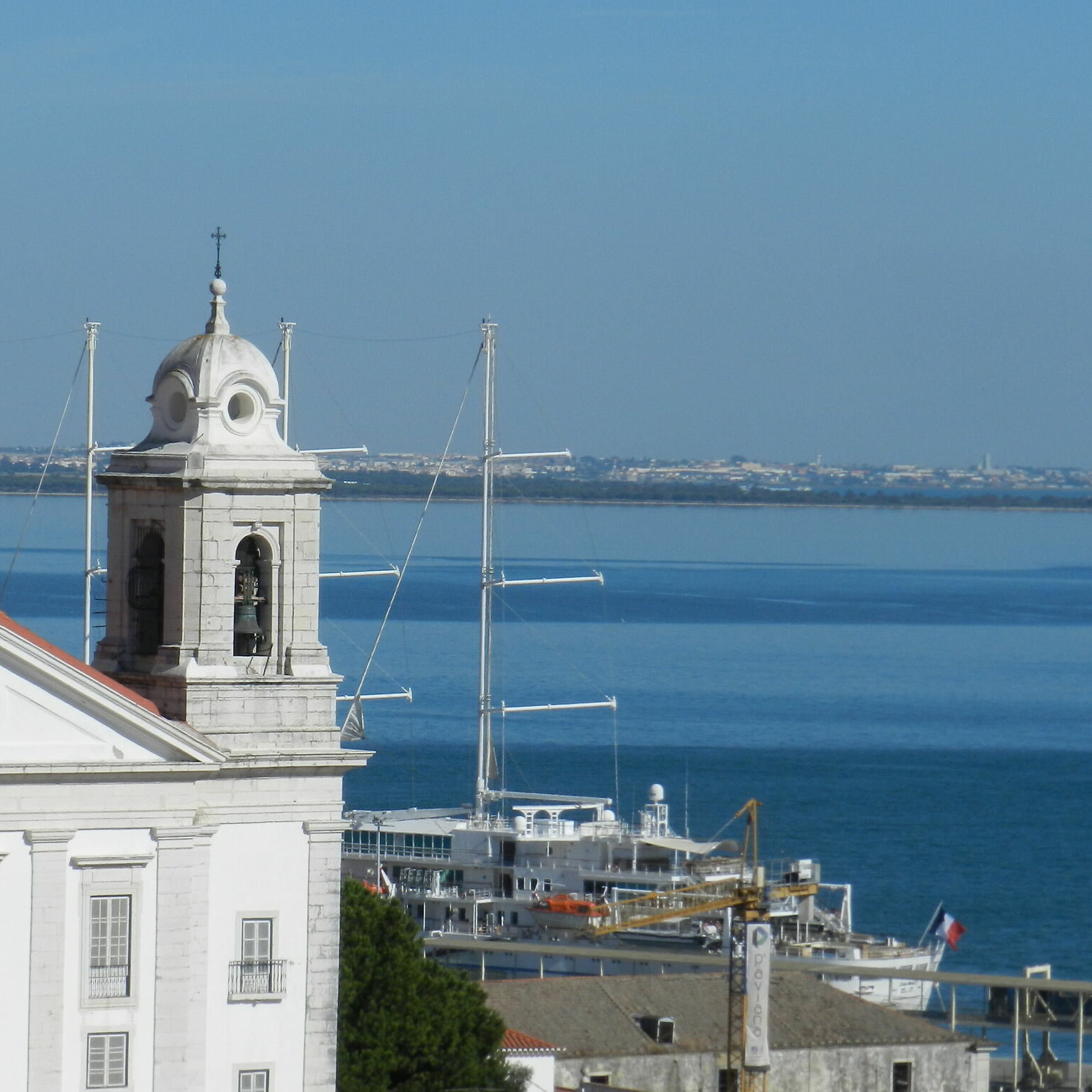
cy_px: 559
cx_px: 335
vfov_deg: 9.7
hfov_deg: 9.7
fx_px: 6424
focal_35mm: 180
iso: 160
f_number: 6.3
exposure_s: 1/1250
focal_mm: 23.1
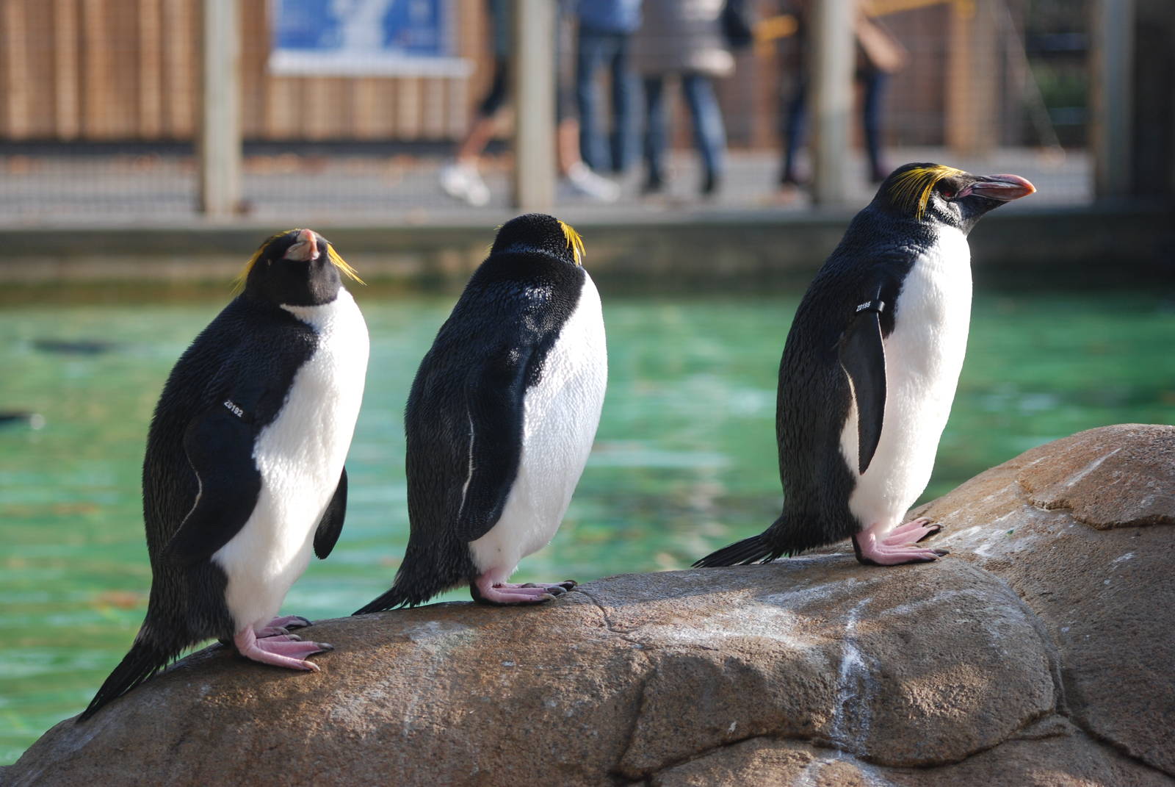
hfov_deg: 12.4
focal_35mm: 165
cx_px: 588
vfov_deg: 8.3
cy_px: 394
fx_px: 5392
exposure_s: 1/400
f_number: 5
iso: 200
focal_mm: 110
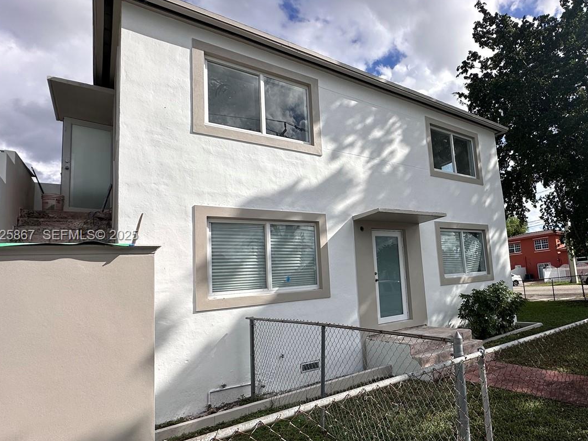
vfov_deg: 63.4
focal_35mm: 21
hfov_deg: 75.7
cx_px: 407
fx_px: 357
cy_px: 236
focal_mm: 2.22
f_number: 2.2
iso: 50
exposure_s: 1/2882
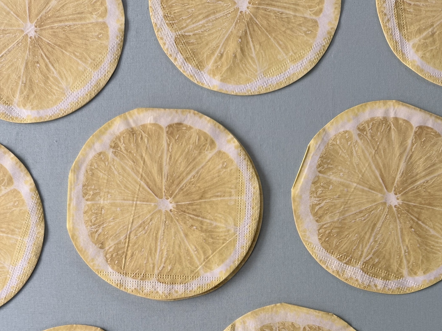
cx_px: 217
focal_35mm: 33
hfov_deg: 55.3
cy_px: 298
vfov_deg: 39.8
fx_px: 421
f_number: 1.78
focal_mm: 6.76
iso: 100
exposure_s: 1/121
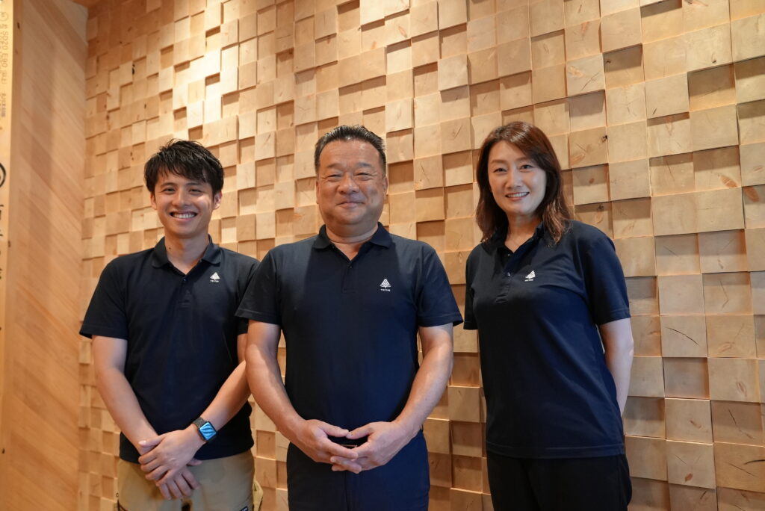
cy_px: 256
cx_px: 382
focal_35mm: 29
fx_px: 617
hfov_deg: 63.6
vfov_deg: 45.0
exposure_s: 1/160
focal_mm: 29
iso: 6400
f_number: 4
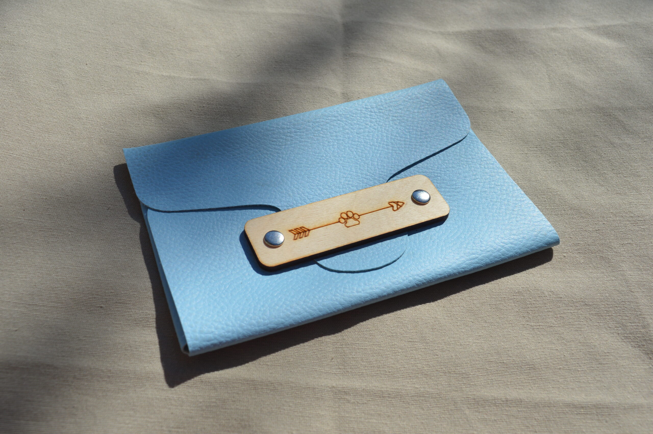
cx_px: 326
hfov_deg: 48.0
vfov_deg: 33.0
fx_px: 734
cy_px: 217
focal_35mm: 40
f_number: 10
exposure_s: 1/400
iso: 100
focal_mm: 27
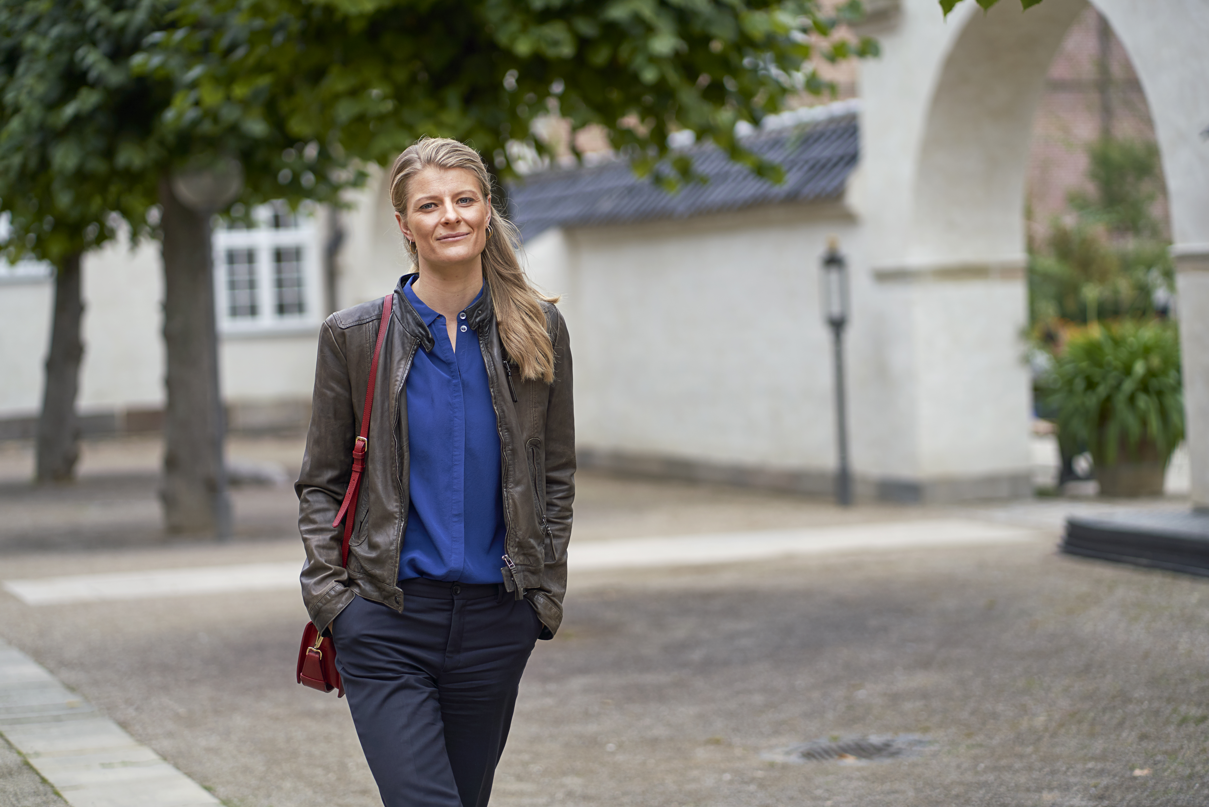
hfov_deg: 23.9
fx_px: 2855
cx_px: 604
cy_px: 404
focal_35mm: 85
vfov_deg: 16.1
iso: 125
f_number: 2.2
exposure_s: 1/1250
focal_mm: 85
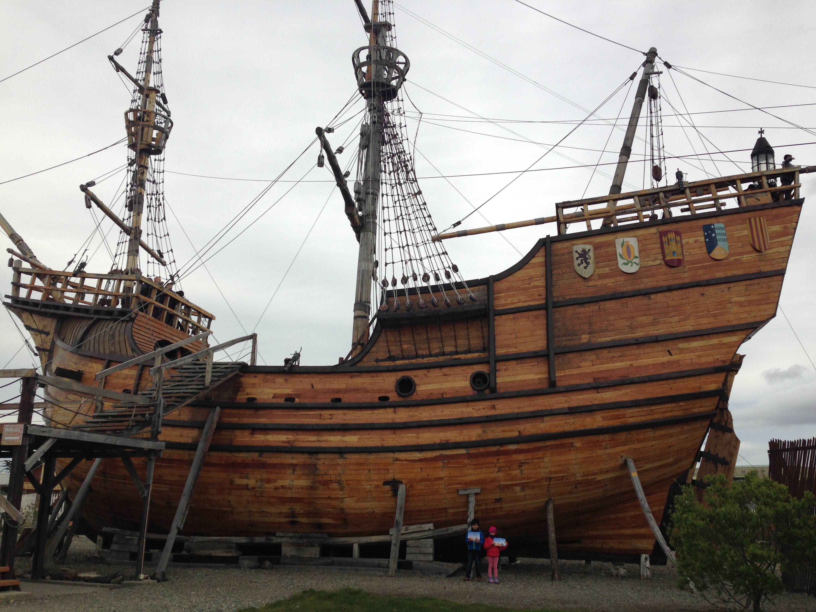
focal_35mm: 33
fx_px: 778
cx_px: 408
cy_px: 306
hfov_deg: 55.4
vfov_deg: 42.9
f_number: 2.4
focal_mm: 4.12
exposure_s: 1/1550
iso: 50
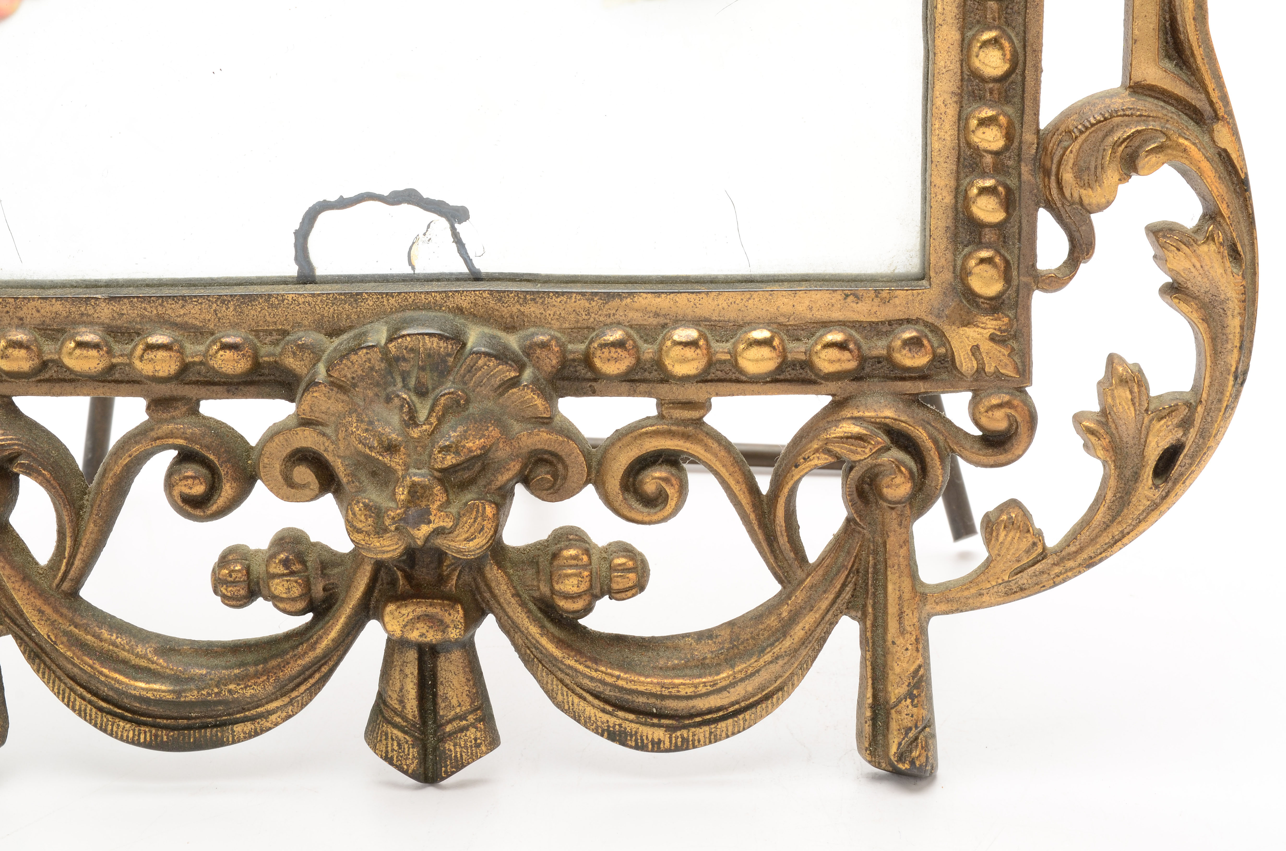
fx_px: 2406
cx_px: 643
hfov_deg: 29.9
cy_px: 426
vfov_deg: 20.1
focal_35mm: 68
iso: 100
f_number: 18
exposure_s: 1/160
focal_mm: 45
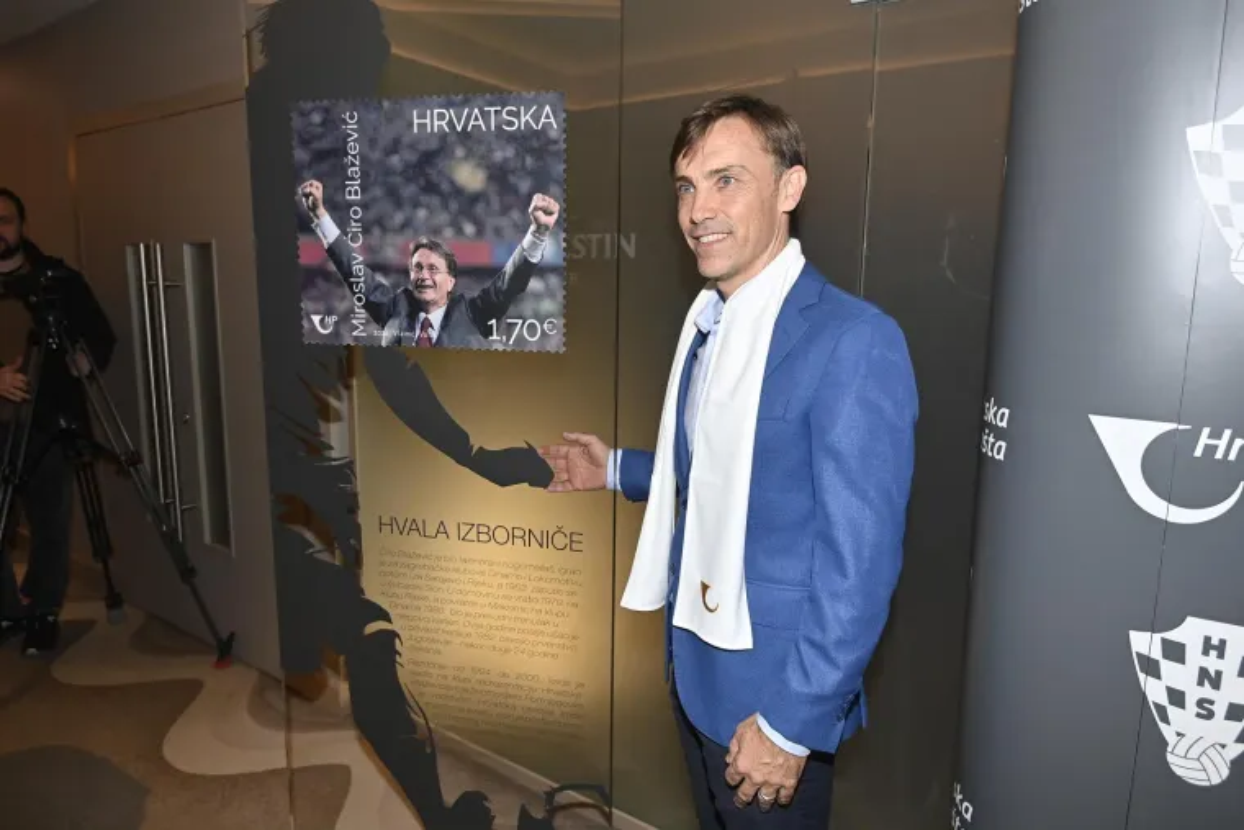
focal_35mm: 22
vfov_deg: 57.2
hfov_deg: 78.6
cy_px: 415
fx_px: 760
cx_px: 622
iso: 800
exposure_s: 1/125
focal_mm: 22
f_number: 4
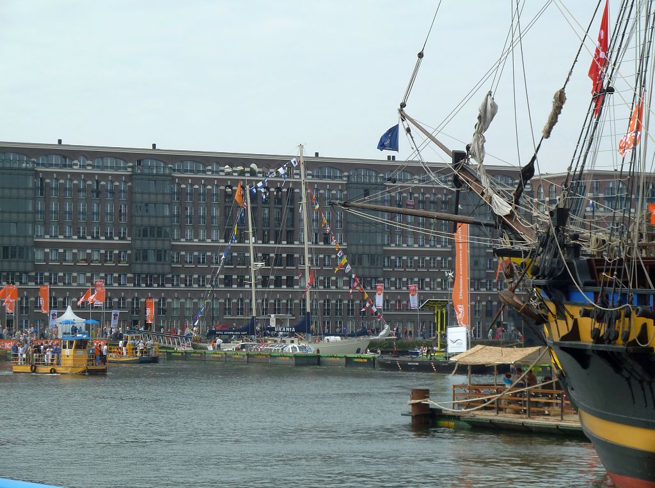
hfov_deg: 18.9
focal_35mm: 104
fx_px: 1963
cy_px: 244
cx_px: 328
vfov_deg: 14.2
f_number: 4.3
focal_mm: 17
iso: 80
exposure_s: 1/320
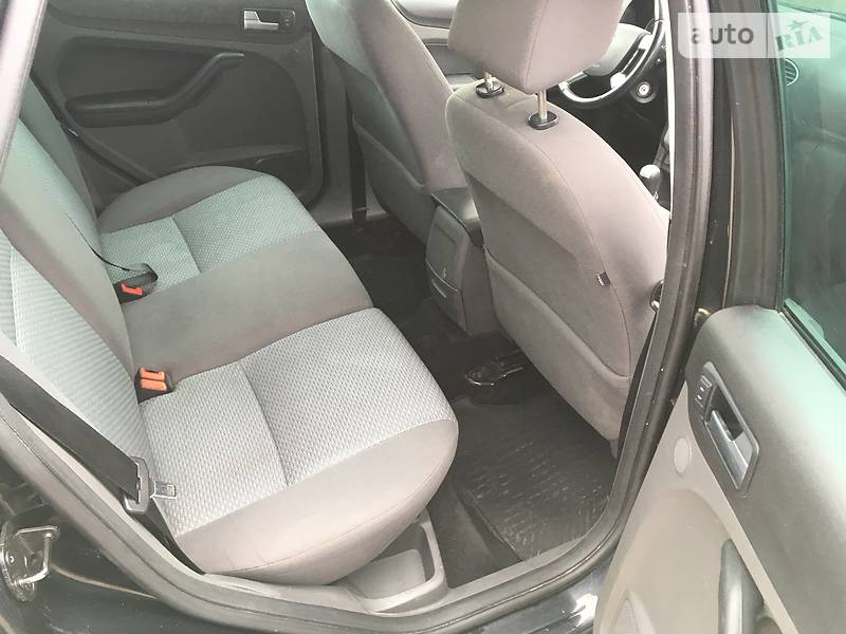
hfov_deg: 61.7
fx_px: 709
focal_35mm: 29
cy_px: 317
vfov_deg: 48.2
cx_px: 423
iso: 40
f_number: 2.2
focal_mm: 4.2
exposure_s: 1/33
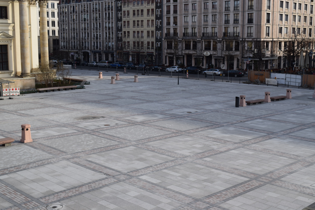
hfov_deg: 41.1
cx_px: 158
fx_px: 420
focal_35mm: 48
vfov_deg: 28.1
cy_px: 105
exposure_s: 1/320
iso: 200
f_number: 9
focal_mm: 32
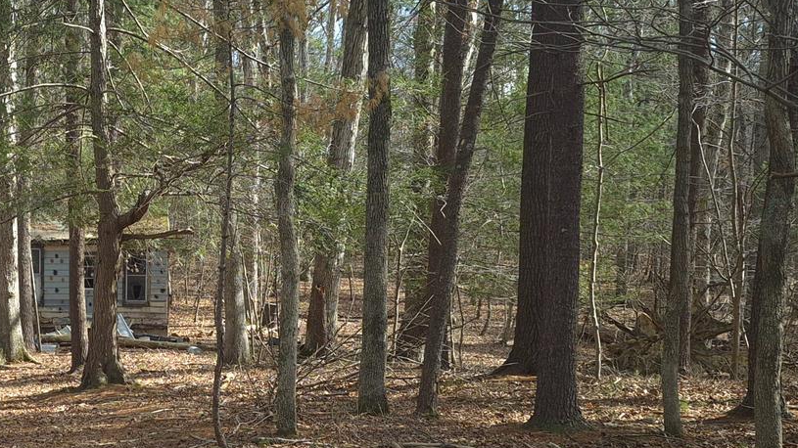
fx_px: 1333
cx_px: 7
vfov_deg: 19.0
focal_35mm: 63
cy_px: 318
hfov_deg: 31.0
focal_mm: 5.4
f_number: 1.8
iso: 25
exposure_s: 1/190
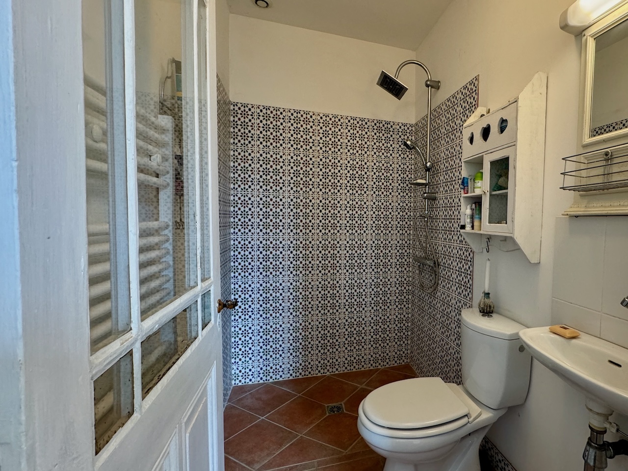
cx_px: 314
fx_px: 254
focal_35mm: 14
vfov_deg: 85.7
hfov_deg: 102.1
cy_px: 236
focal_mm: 2.22
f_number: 2.2
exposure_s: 1/50
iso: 250
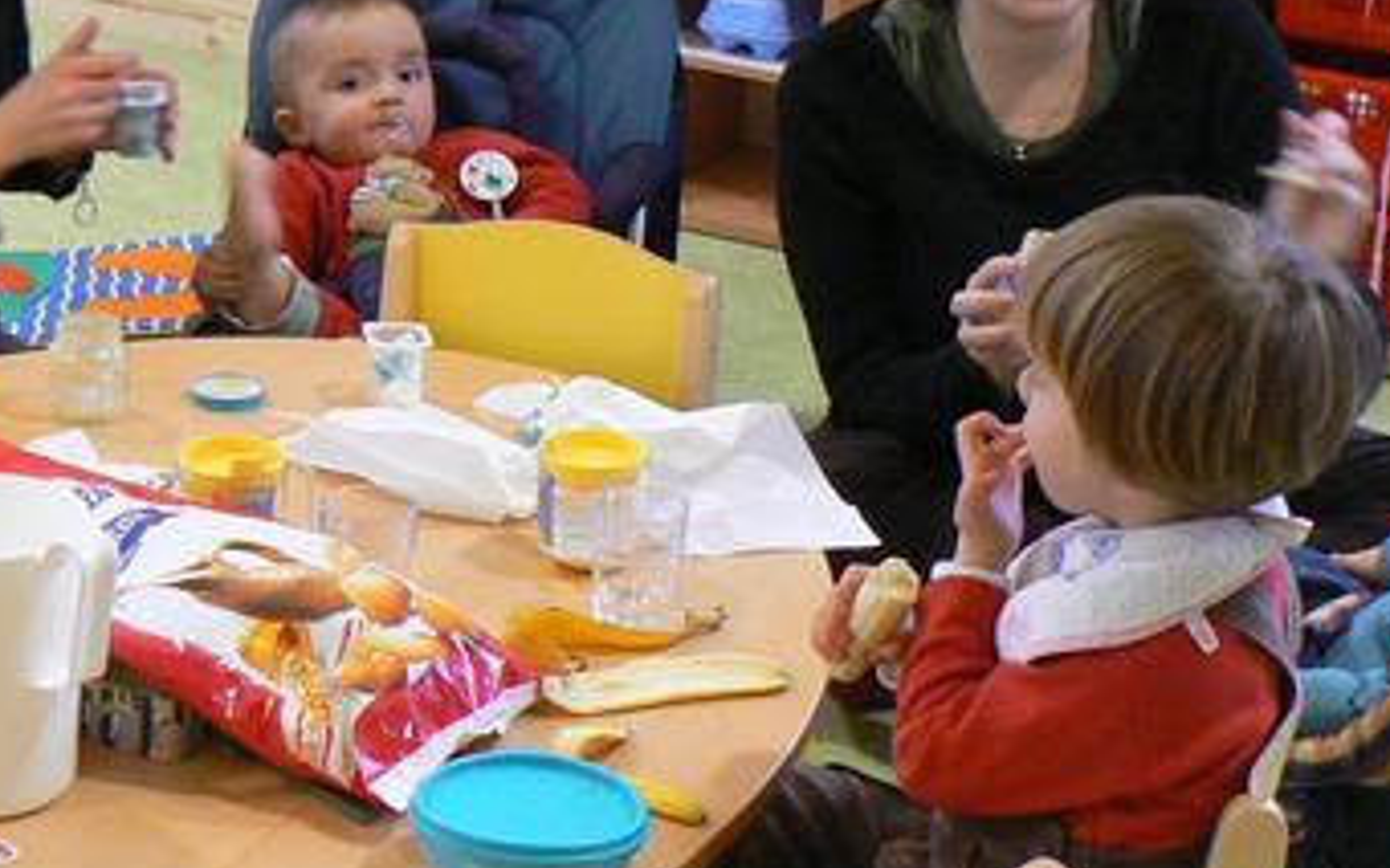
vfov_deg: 14.2
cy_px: 619
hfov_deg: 22.3
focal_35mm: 92
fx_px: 3485
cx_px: 342
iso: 200
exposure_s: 1/20
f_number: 2.8
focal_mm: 6
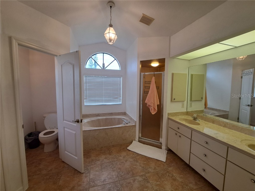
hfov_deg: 106.2
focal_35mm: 13
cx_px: 128
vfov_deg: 89.9
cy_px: 96
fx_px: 96
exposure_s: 1/40
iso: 64
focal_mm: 1.74
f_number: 2.2
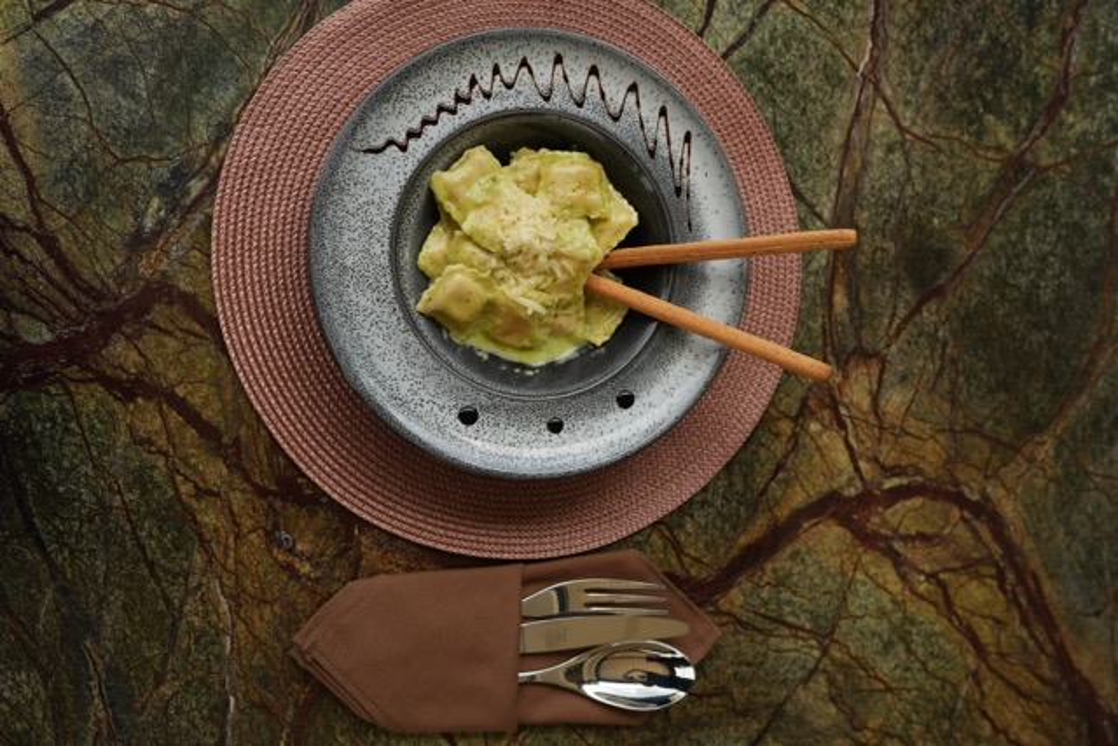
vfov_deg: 37.9
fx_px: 1087
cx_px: 559
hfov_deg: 54.4
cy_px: 373
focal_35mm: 35
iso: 200
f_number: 3.2
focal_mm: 35
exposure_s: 1/1000
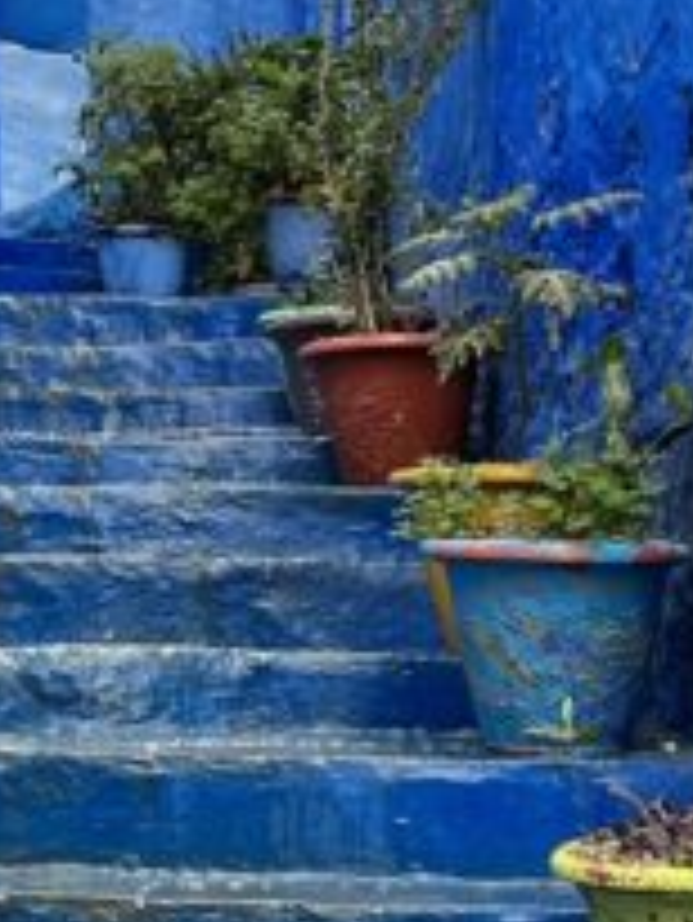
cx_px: 32
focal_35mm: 130
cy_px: 99
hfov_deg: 11.3
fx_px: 3466
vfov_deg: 15.0
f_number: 1.5
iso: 80
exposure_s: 1/121
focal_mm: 5.7
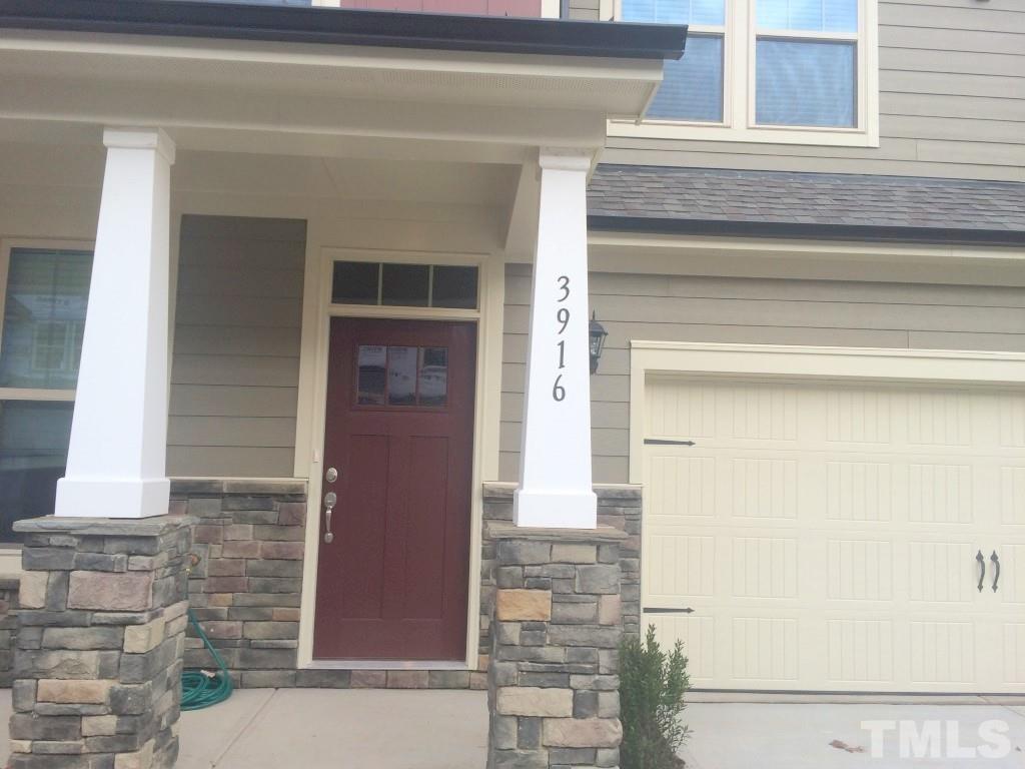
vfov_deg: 48.2
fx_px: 859
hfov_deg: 61.7
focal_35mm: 29
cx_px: 512
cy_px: 384
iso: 32
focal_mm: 4.15
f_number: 2.2
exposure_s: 1/167
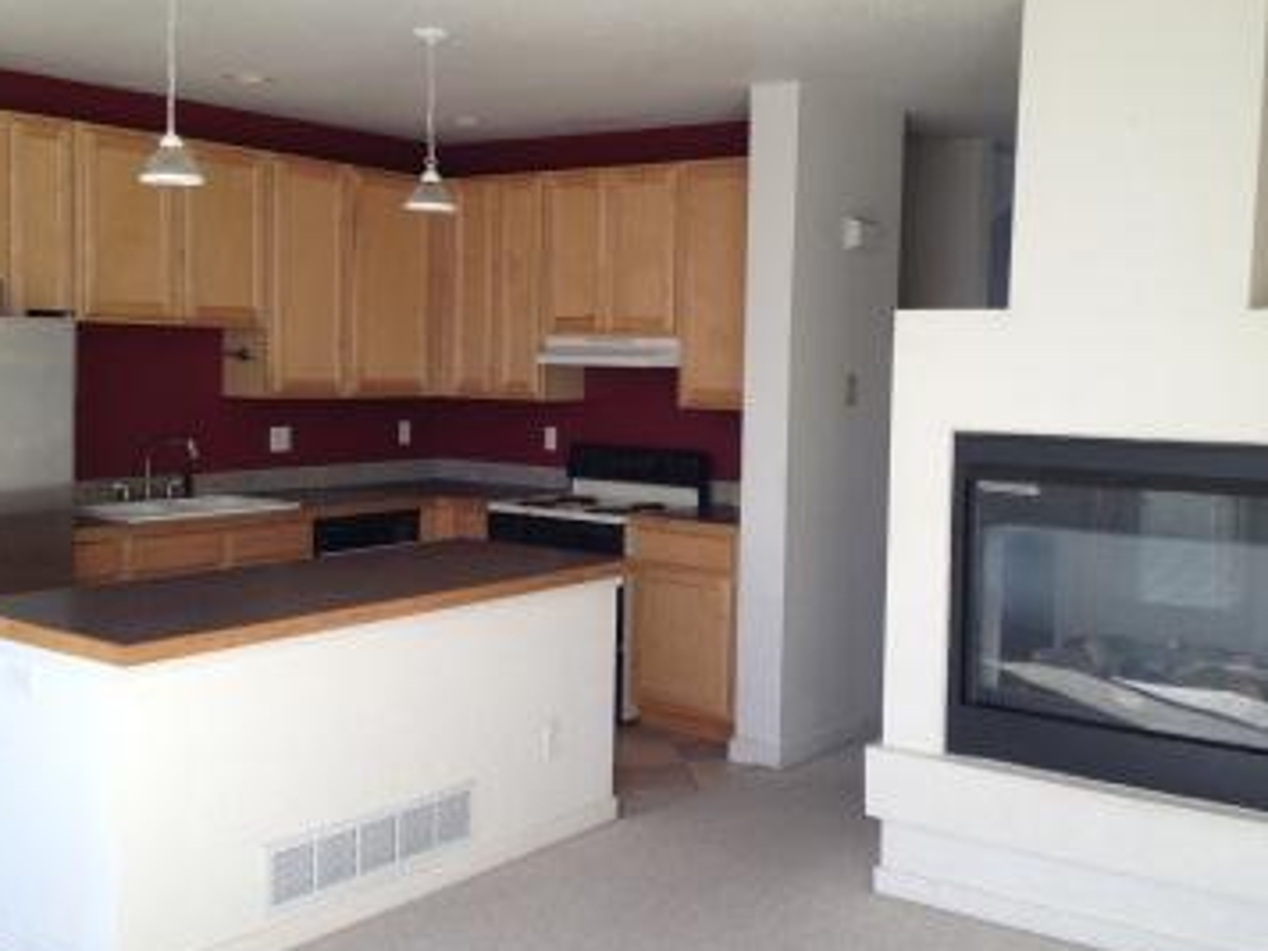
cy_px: 449
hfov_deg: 42.9
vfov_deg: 32.9
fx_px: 1612
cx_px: 641
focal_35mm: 44
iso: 64
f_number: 2.4
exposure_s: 1/120
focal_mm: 4.28
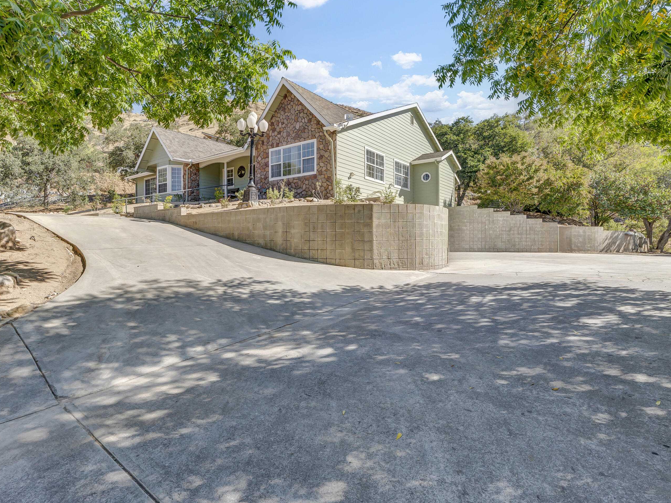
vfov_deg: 71.6
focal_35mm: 18
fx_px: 349
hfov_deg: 87.6
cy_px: 242
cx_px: 314
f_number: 10
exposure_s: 1/80
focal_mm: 16
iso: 80
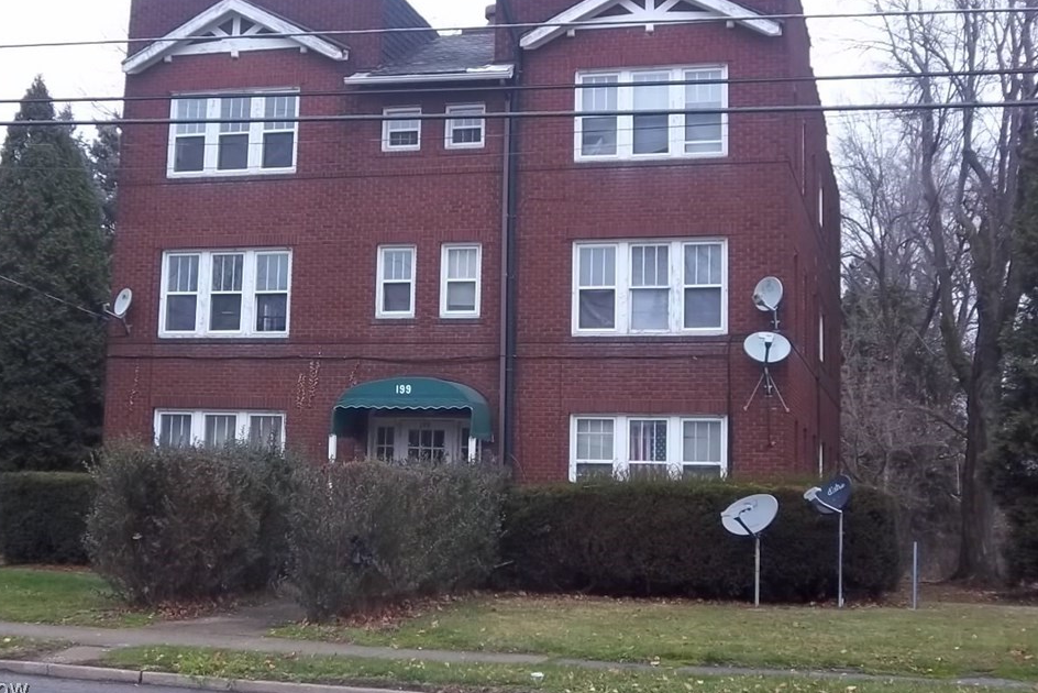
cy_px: 284
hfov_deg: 37.5
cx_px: 477
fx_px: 1529
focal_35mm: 53
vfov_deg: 25.5
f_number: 4.58
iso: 160
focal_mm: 8.3
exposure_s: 1/80
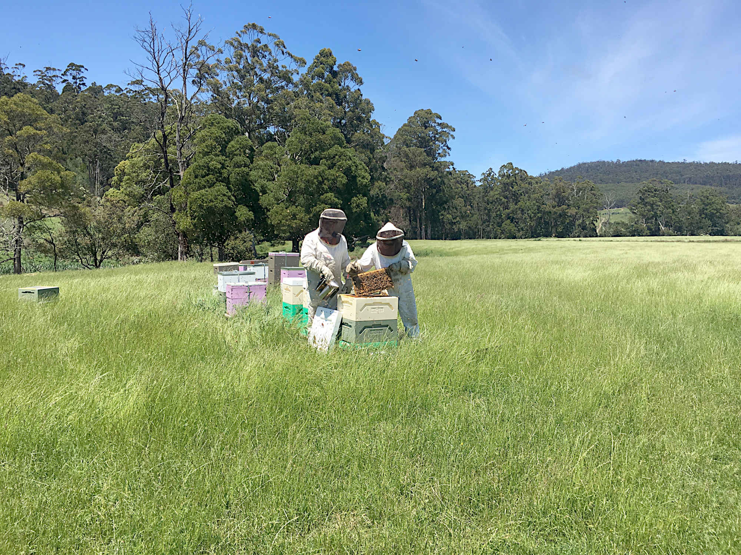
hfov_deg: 61.7
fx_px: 621
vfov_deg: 48.2
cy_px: 278
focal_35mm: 29
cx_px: 370
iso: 25
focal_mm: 4.15
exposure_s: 1/1425
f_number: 2.2
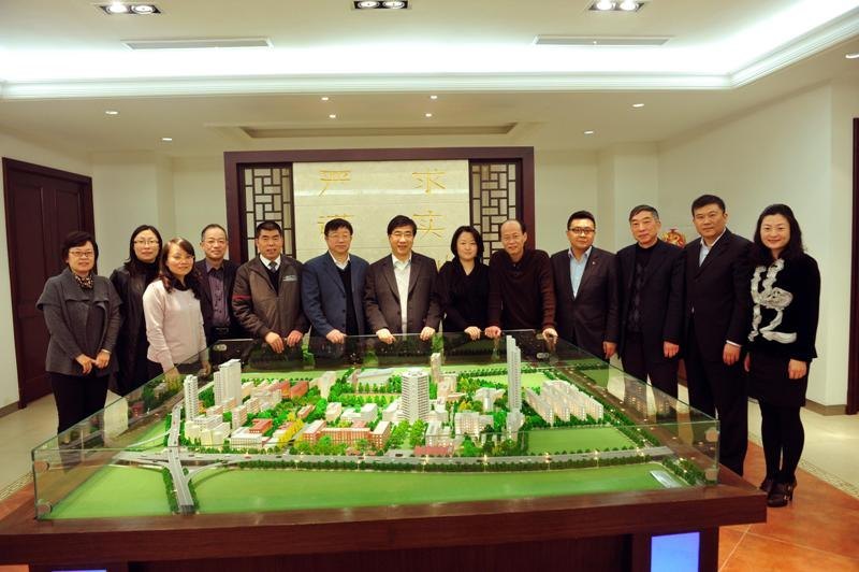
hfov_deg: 69.4
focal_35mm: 26
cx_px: 430
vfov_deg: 49.5
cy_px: 286
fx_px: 620
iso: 1600
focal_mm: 26
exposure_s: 1/80
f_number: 4.5
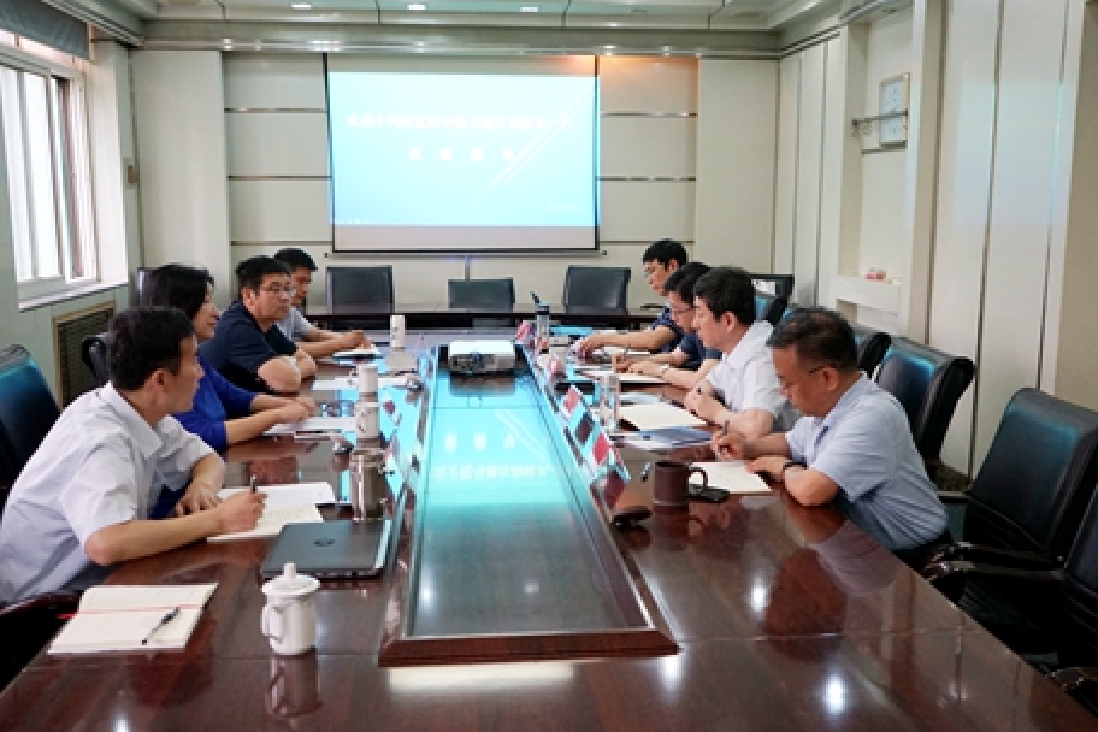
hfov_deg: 55.8
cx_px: 571
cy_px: 384
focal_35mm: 34
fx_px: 1037
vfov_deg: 38.9
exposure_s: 1/160
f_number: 4
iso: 1250
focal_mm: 31
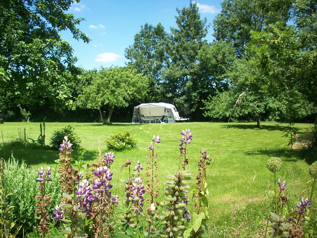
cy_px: 119
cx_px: 158
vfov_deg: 38.7
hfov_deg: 50.1
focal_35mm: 37
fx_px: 339
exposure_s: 1/593
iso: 80
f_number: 2.8
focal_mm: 6.2
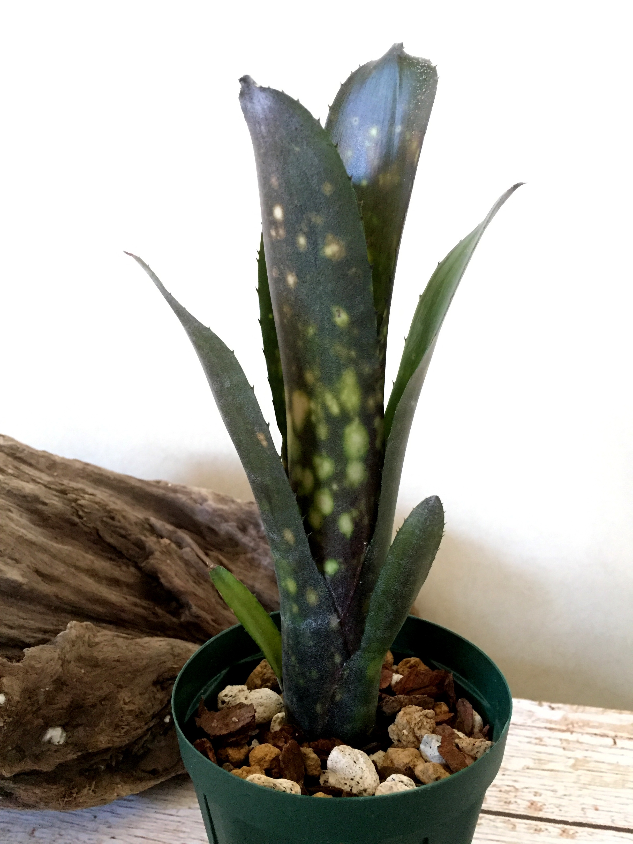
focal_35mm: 29
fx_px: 707
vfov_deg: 61.7
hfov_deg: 48.2
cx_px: 316
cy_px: 422
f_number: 2.2
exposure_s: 1/15
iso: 320
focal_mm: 4.15
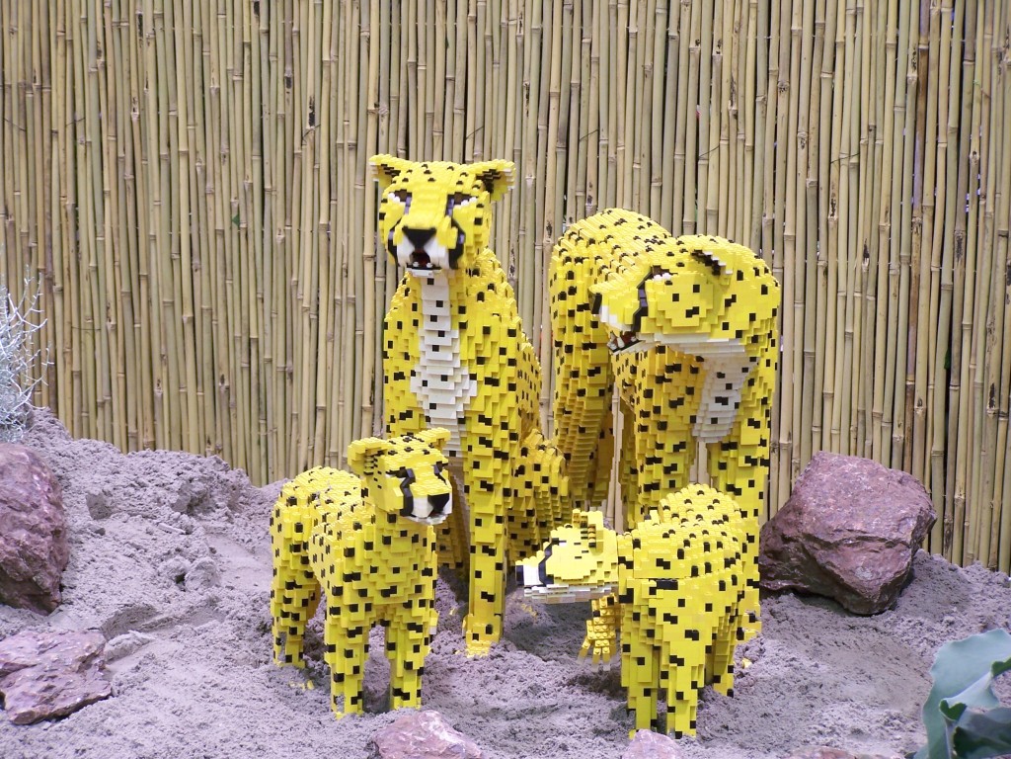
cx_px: 506
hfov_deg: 15.4
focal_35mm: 128
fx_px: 3738
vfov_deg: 11.6
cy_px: 380
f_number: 3.2
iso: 80
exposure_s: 1/3
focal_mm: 21.2
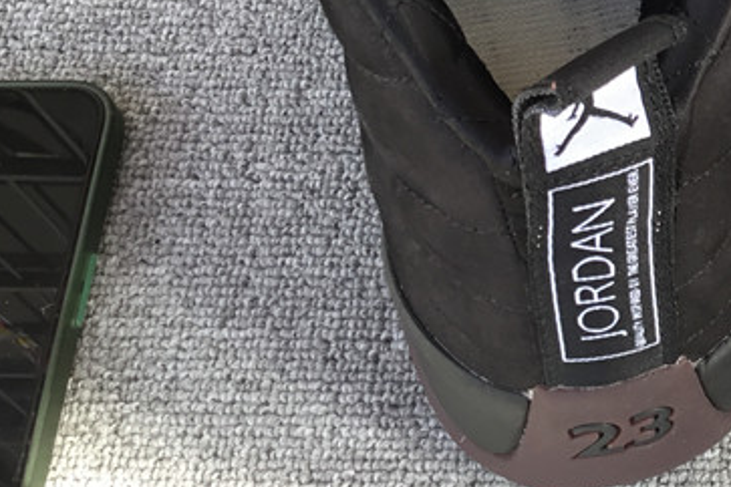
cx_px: 868
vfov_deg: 16.7
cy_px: 13
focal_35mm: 80
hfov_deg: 23.3
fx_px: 1624
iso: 25
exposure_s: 1/102
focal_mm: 3.3
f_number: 2.4
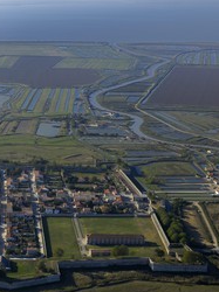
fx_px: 575
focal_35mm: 68
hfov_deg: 21.0
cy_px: 145
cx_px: 10
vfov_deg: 28.6
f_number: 5
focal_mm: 28
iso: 100
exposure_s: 1/500
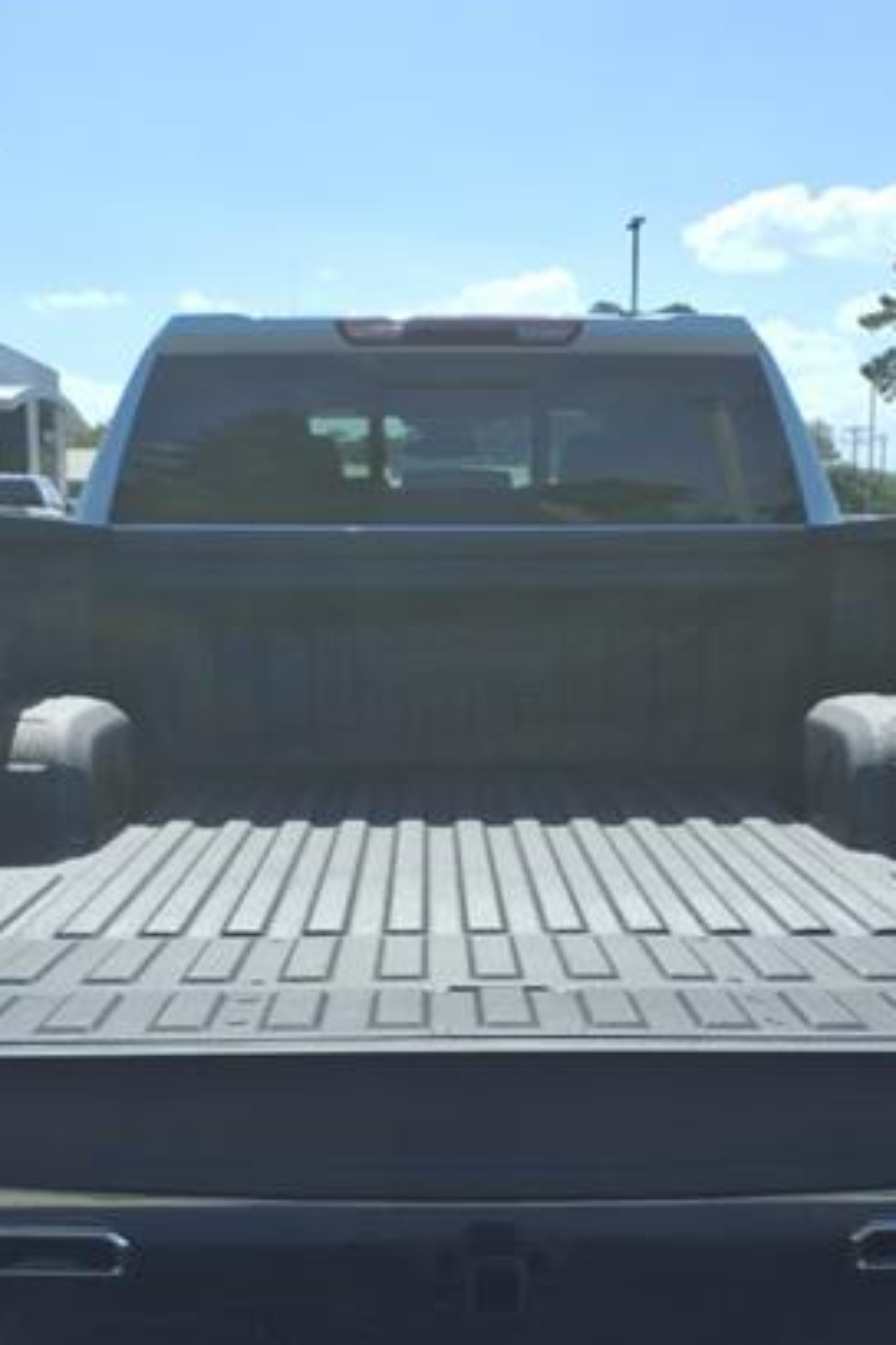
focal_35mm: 44
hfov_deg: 30.5
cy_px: 758
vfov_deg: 44.4
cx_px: 461
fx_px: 1643
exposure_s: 1/2500
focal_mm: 3.58
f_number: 1.9
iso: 40
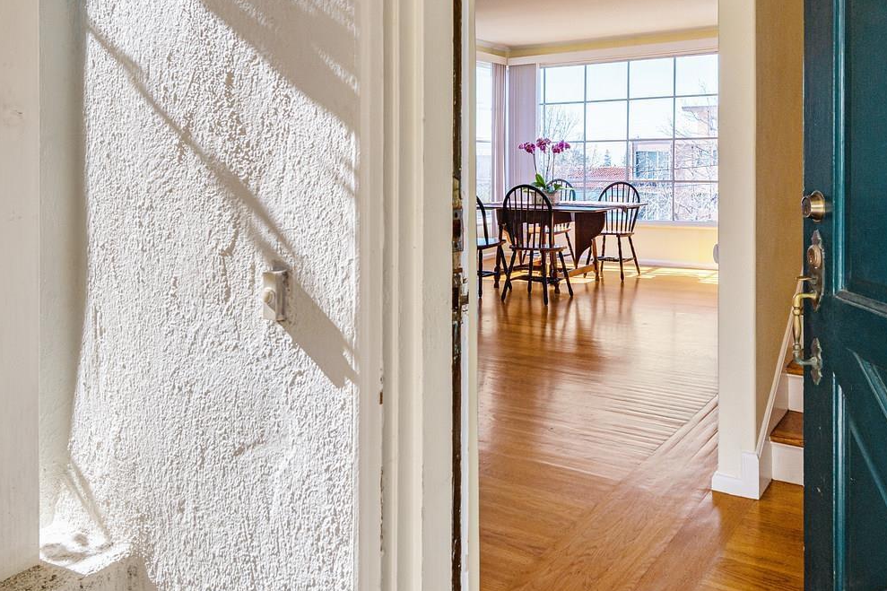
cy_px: 165
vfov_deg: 43.8
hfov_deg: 62.0
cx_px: 598
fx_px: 714
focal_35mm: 29
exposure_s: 1/100
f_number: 11
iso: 64
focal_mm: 14
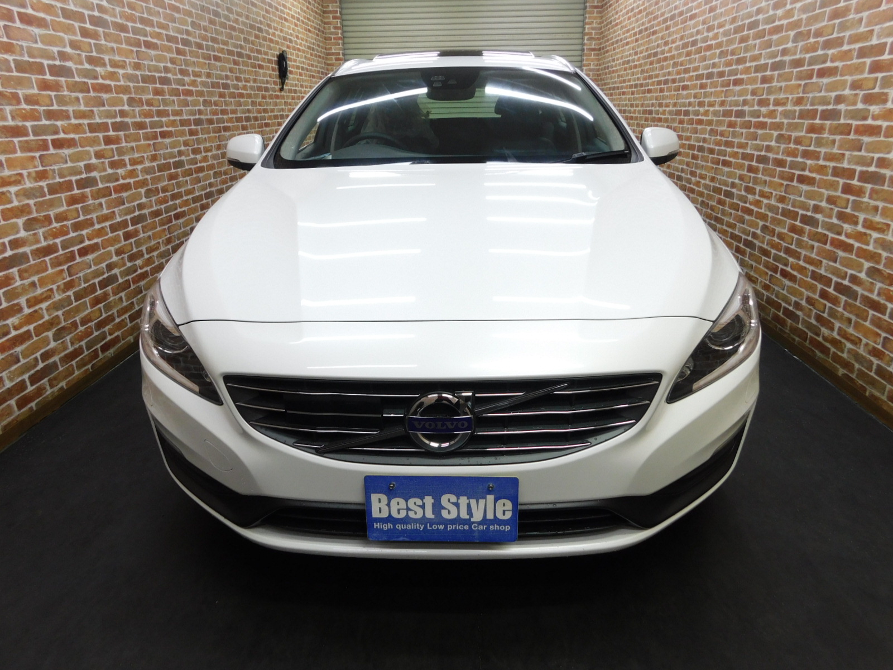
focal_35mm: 23
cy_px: 335
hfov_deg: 73.9
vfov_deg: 58.9
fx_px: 593
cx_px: 446
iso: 180
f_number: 3
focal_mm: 4
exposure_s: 1/30
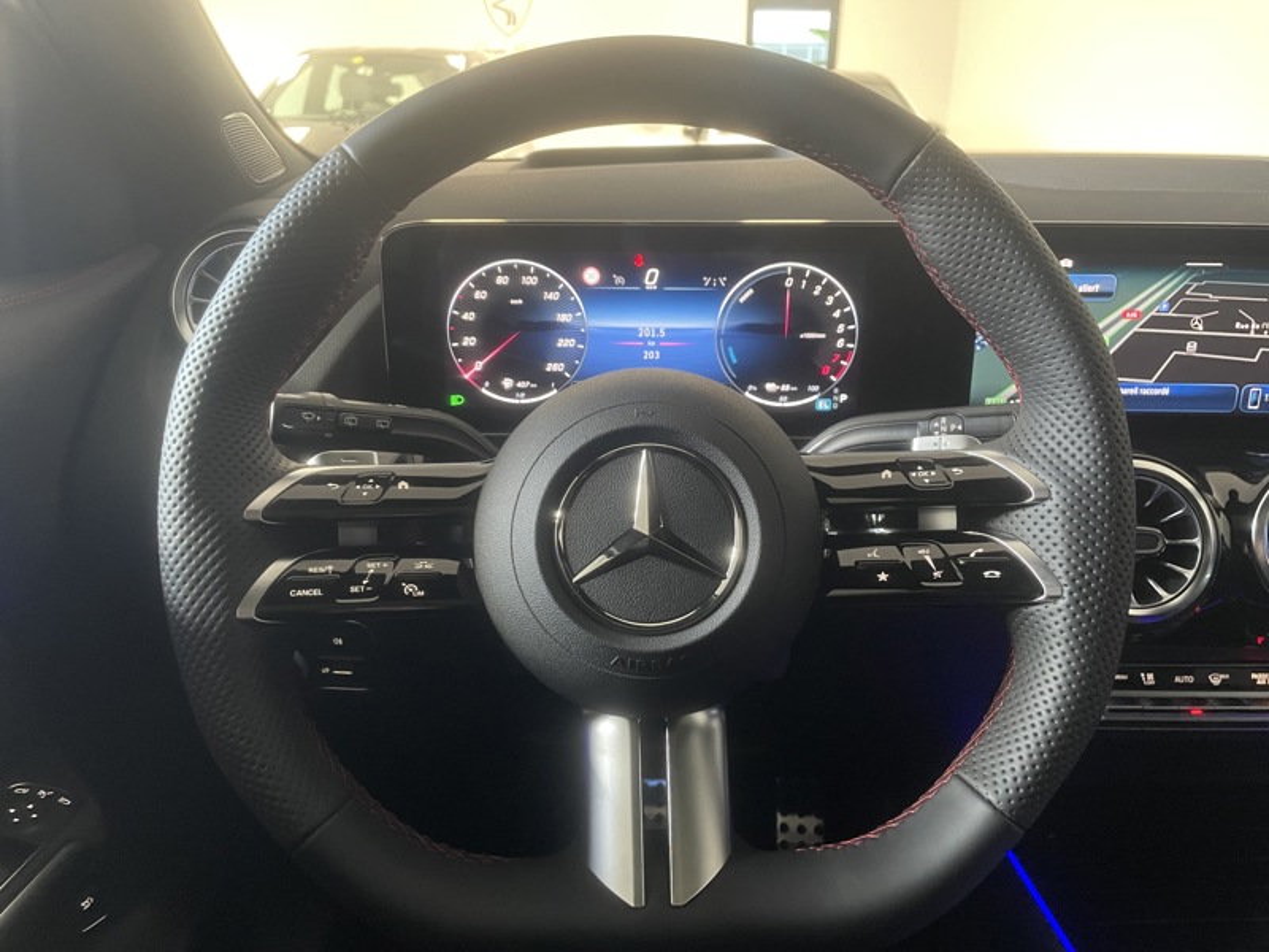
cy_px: 476
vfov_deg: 53.1
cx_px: 634
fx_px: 953
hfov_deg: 67.3
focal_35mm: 26
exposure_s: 1/30
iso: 500
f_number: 1.6
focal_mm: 4.2
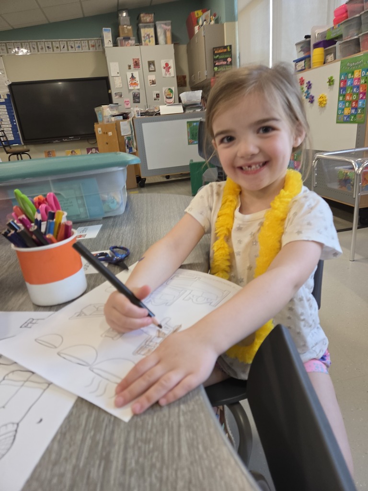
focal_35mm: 23
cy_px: 246
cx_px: 184
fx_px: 326
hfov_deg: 58.9
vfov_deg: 73.9
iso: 160
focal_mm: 5.4
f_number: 1.8
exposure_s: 1/120
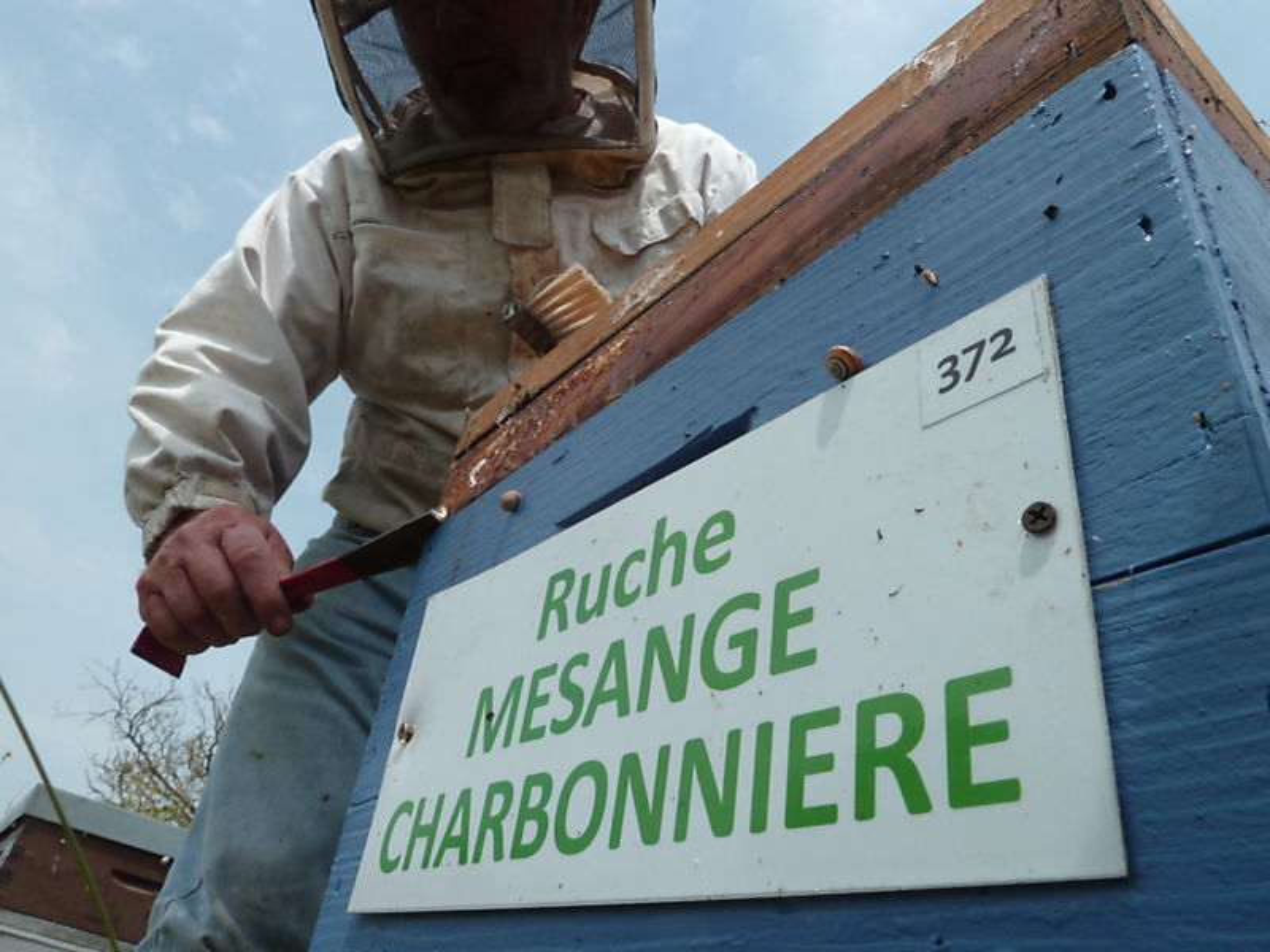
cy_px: 476
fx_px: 917
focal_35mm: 25
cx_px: 635
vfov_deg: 54.9
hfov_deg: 69.4
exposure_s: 1/500
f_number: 5
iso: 80
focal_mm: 4.1
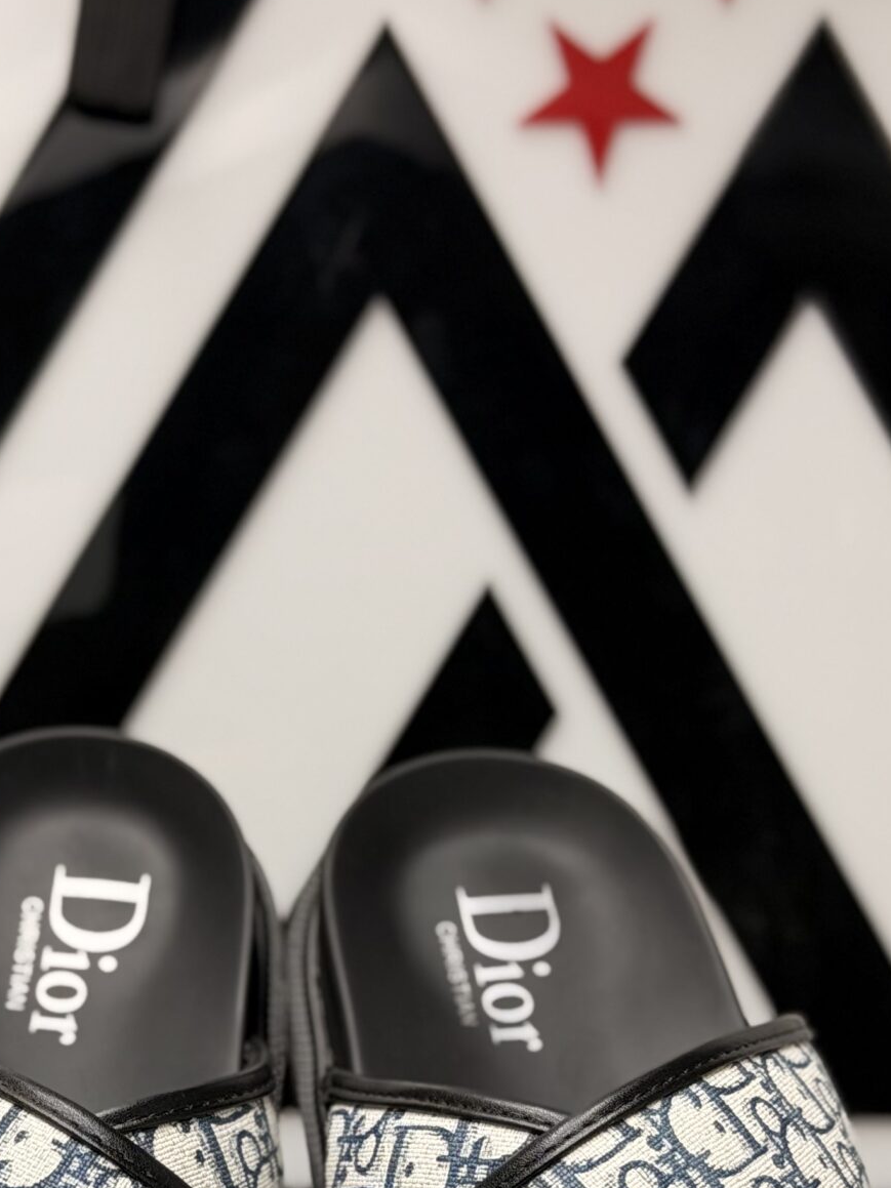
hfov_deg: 13.9
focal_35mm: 106
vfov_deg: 18.2
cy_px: 1133
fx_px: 3639
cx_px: 280
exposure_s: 1/124
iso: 50
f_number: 1.78
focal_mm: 6.76
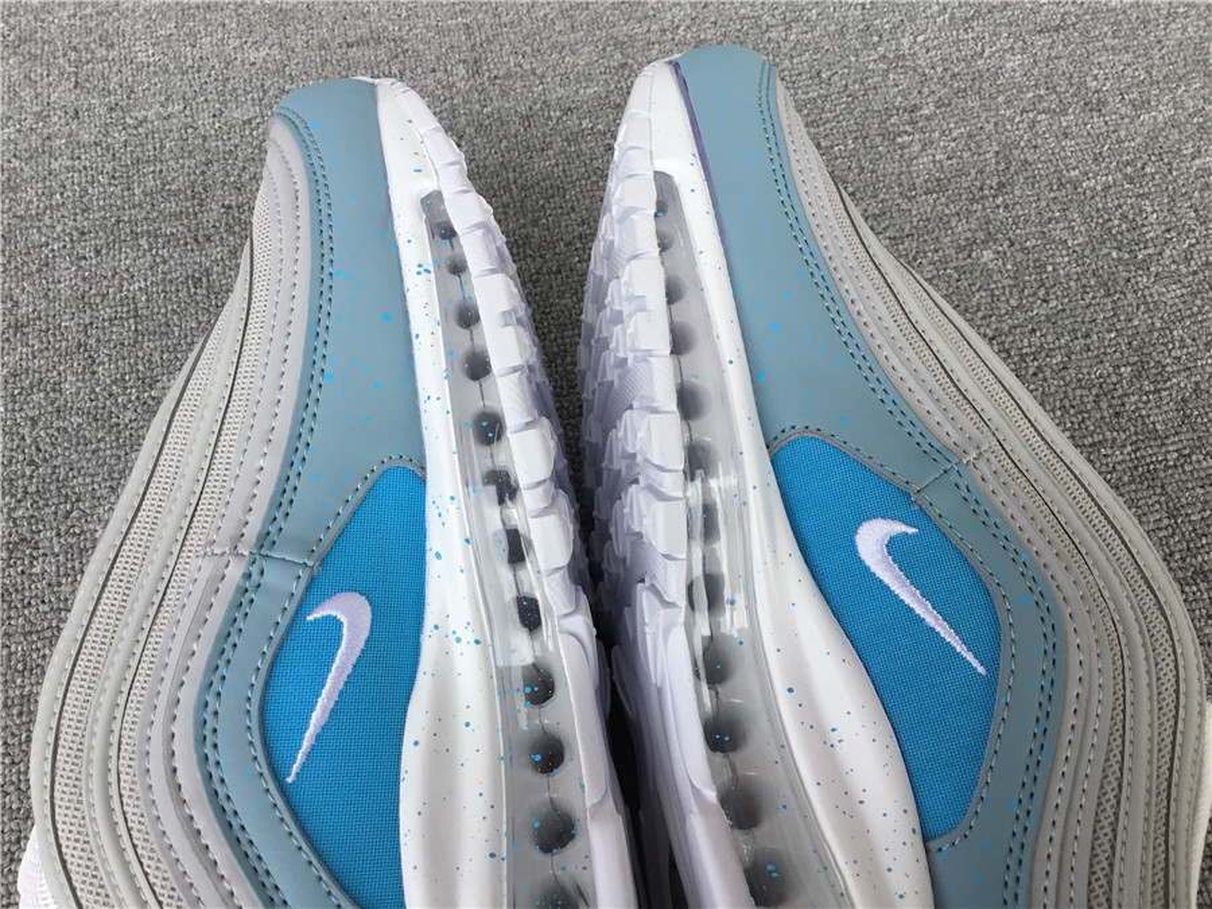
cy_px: 454
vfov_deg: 45.4
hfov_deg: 58.4
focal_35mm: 31
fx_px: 1085
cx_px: 606
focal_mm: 3.3
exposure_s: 1/317
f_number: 2.4
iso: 25
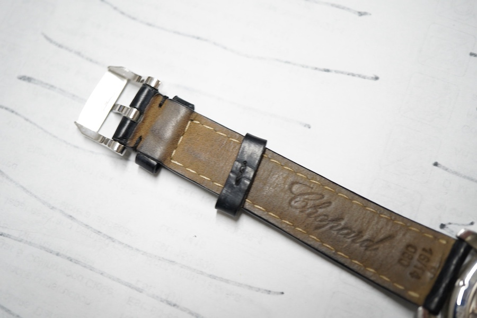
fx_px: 596
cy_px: 159
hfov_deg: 43.6
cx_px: 238
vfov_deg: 29.9
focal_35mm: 45
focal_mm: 30
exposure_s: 1/125
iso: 1000
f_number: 5
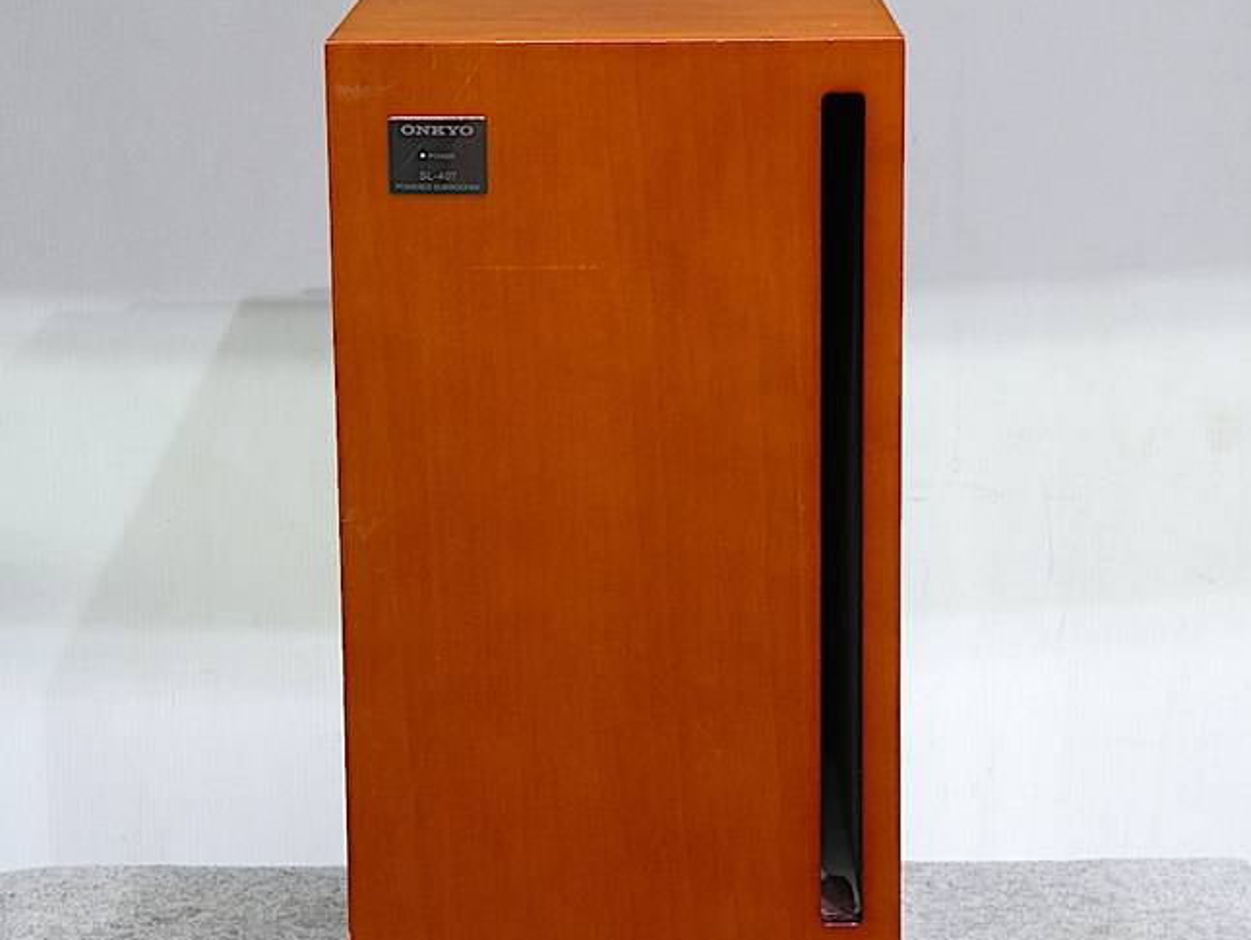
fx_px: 3760
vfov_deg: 14.2
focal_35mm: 104
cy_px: 566
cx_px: 620
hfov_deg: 18.9
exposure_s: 1/6
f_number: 4.5
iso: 200
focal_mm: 12.5
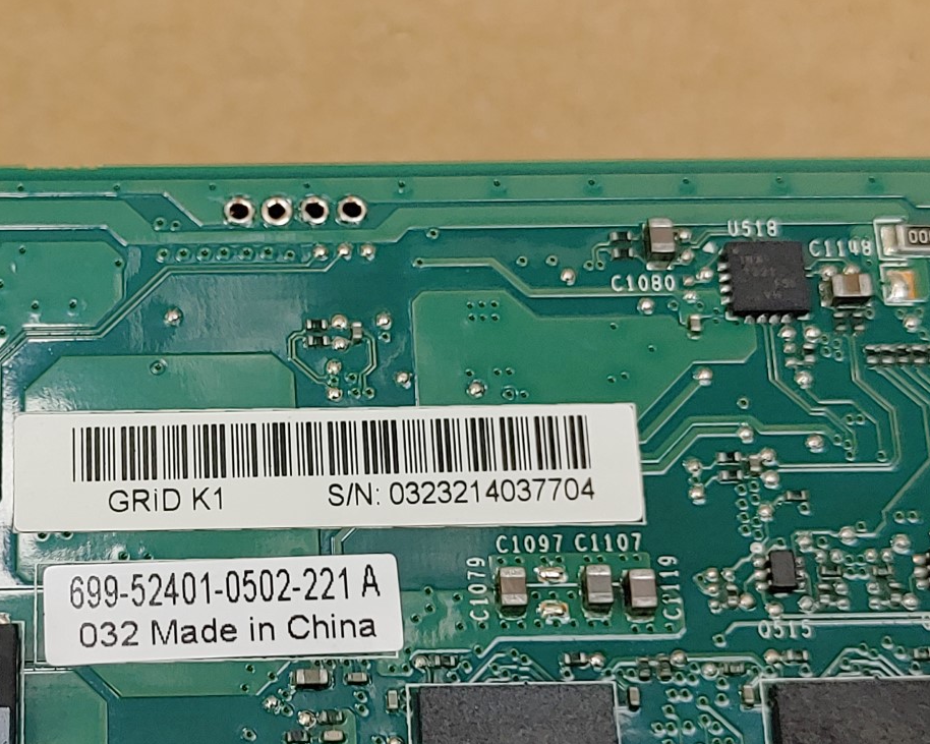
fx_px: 2202
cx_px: 224
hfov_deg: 23.6
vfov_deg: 19.2
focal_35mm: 80
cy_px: 449
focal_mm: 4.36
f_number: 1.8
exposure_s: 1/199
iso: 50
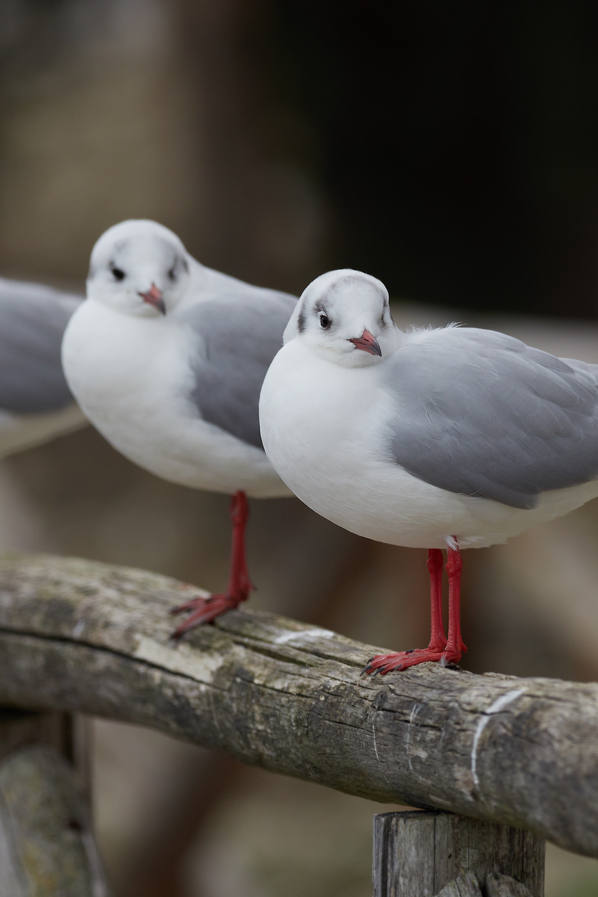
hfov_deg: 1.6
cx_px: 285
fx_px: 20804
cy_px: 448
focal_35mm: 835
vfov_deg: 2.5
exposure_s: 1/200
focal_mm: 300
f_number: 4
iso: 320
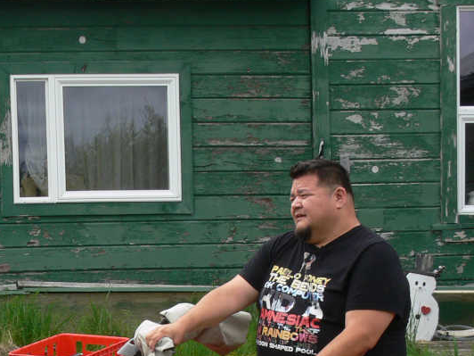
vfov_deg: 15.0
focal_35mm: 96
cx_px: -43
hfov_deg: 19.6
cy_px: 385
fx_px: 1315
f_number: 5.6
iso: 80
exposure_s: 1/160
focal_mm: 7.9
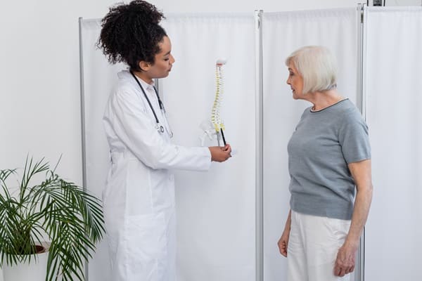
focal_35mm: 50
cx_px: 211
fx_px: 586
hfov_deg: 39.6
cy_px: 140
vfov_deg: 27.0
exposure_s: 1/200
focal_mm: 50
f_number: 4
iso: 200
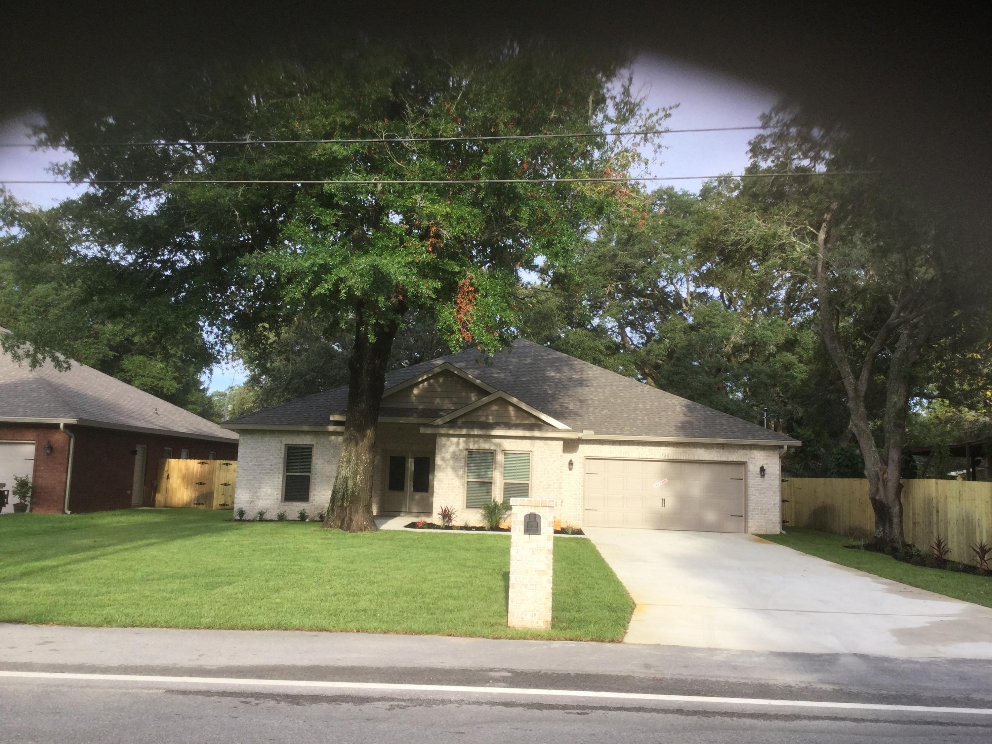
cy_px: 372
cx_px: 496
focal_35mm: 31
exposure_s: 1/344
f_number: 2.4
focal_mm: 3.3
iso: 25
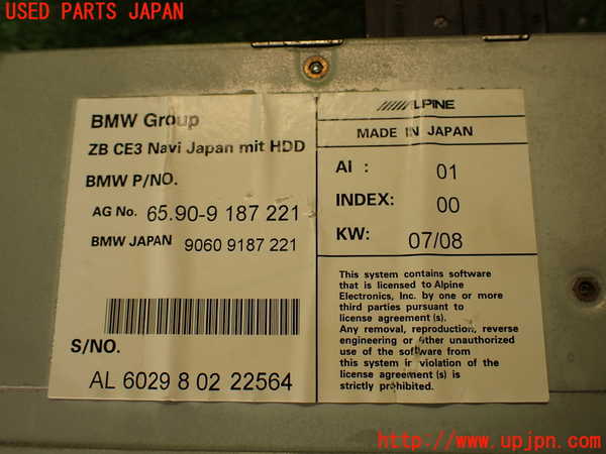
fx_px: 560
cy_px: 227
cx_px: 303
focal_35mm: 32
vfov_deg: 44.2
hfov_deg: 56.8
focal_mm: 5.79
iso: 100
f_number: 2.4
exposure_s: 1/80
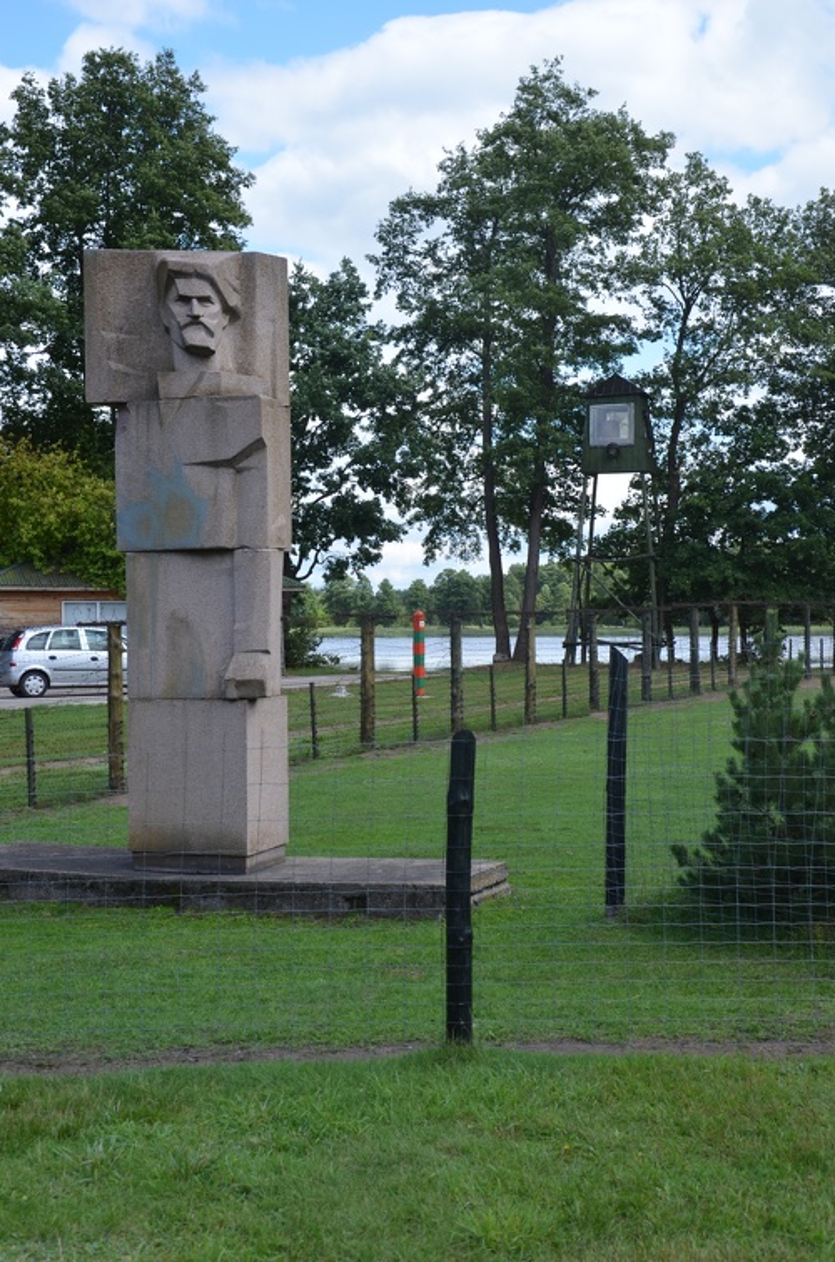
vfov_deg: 37.9
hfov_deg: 25.6
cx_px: 418
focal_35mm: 52
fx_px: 1837
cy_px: 631
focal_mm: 35
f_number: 8
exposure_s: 1/250
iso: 180
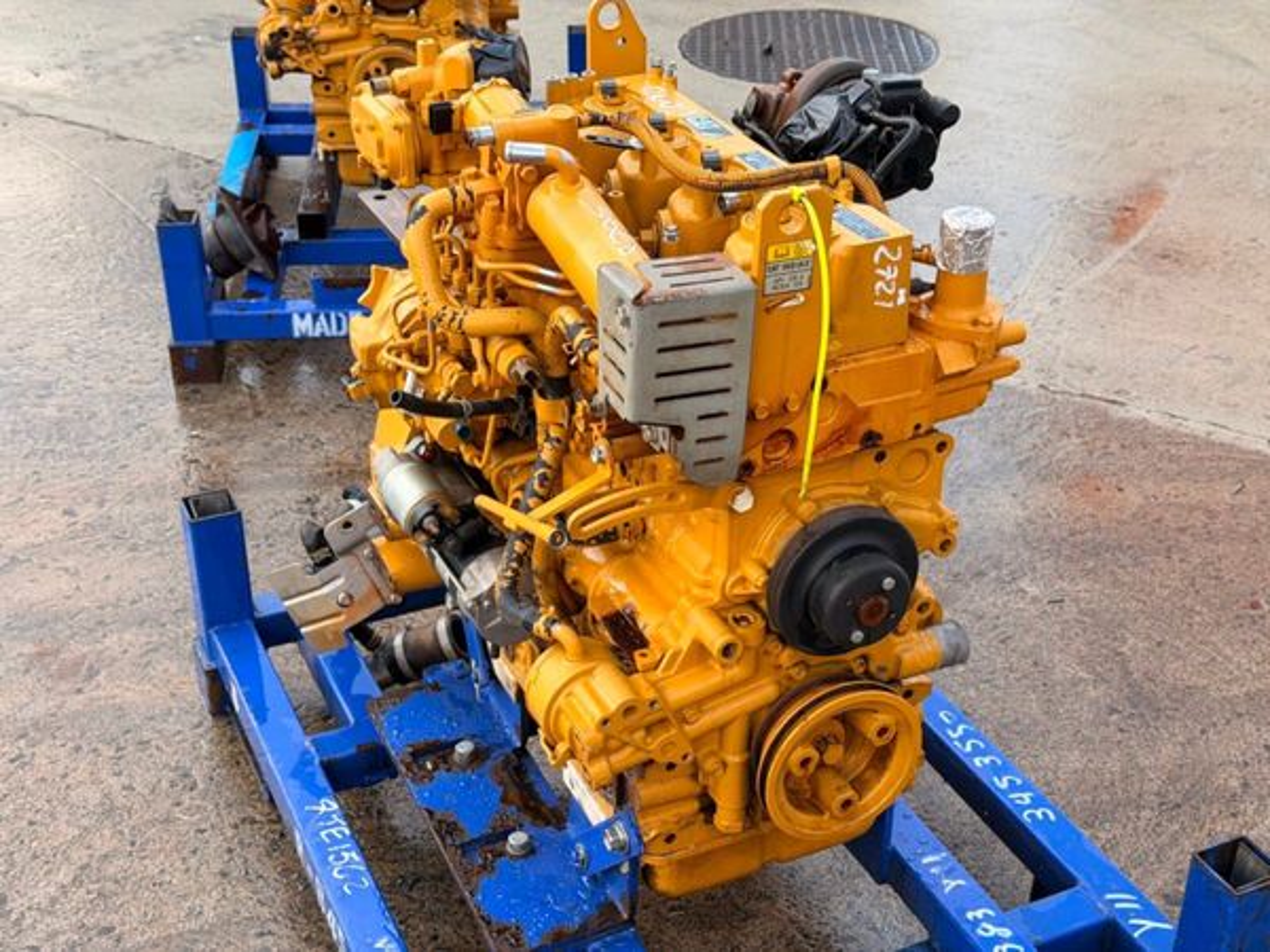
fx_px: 1761
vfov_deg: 30.3
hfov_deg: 39.7
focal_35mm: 48
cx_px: 635
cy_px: 476
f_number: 1.78
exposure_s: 1/294
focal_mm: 6.76
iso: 64
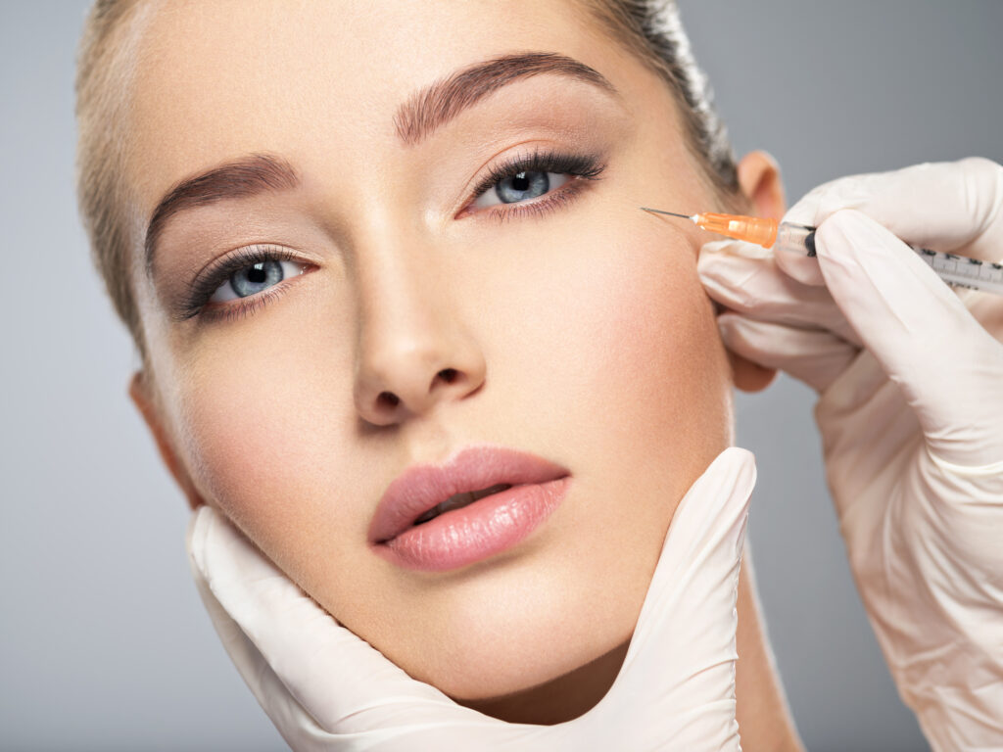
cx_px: 502
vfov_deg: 15.7
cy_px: 376
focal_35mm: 94
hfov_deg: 20.9
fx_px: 2724
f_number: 7.1
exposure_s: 1/125
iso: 125
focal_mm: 120
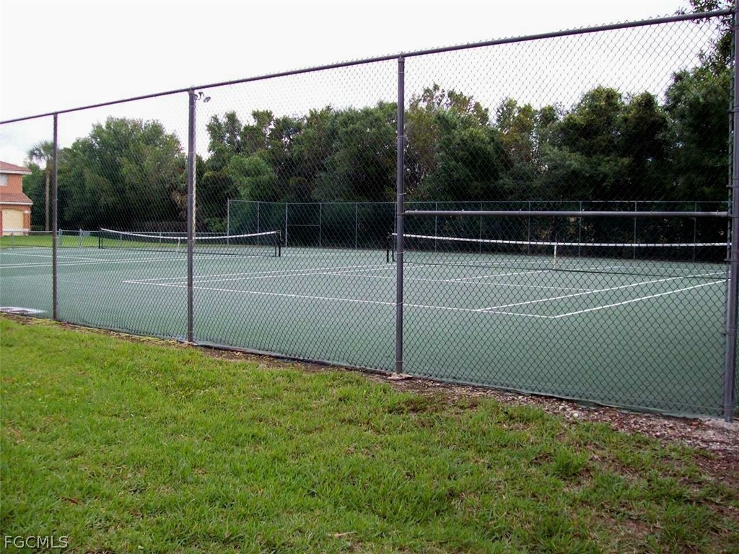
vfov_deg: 39.7
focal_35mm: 36
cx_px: 370
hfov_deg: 51.4
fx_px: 769
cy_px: 277
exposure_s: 1/256
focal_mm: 6
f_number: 2.7
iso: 80
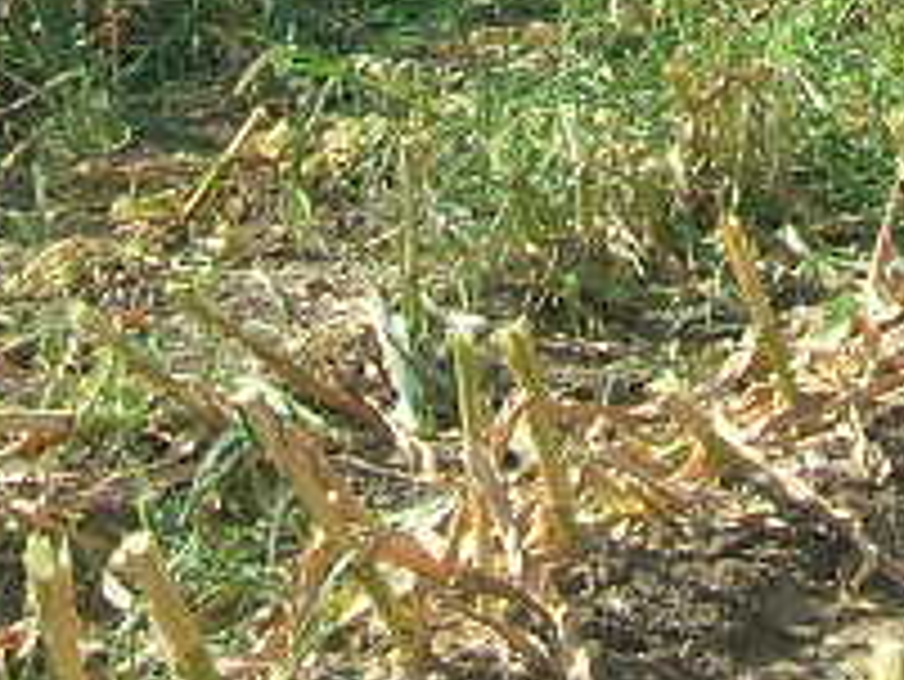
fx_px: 4521
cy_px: -675
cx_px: 724
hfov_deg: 11.4
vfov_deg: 8.2
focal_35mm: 173
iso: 71
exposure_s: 1/254
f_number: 4.9
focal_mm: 5.7
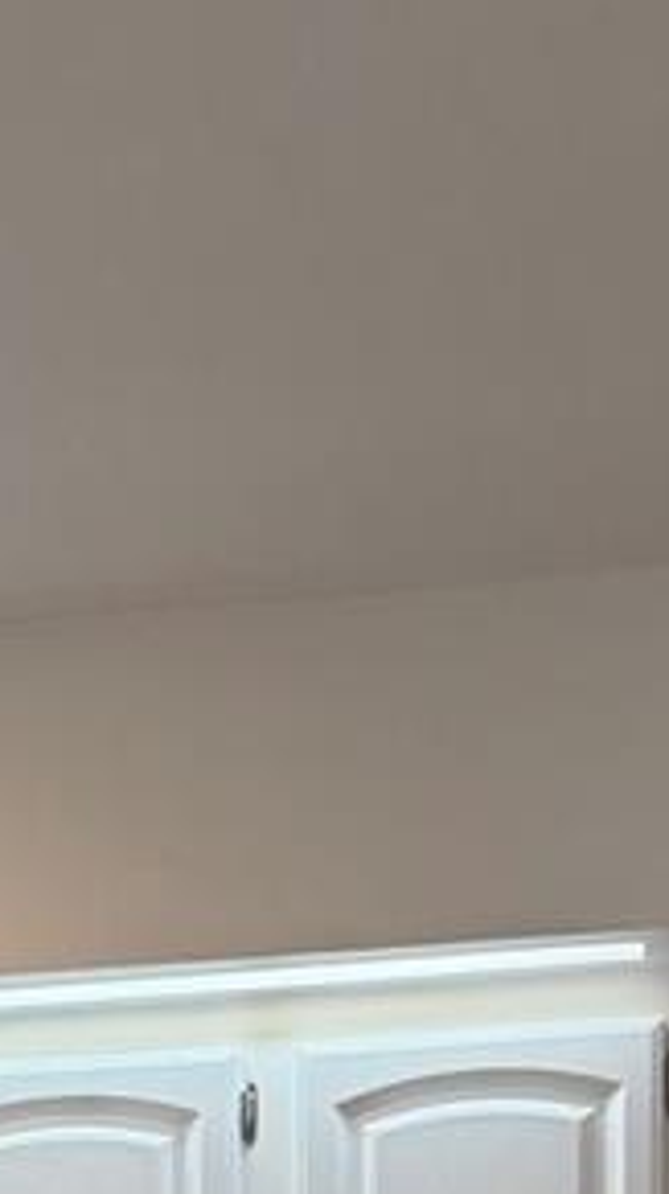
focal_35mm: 108
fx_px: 3417
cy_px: 1994
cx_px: -160
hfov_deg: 11.0
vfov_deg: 17.1
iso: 125
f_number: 1.78
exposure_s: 1/60
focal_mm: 6.76
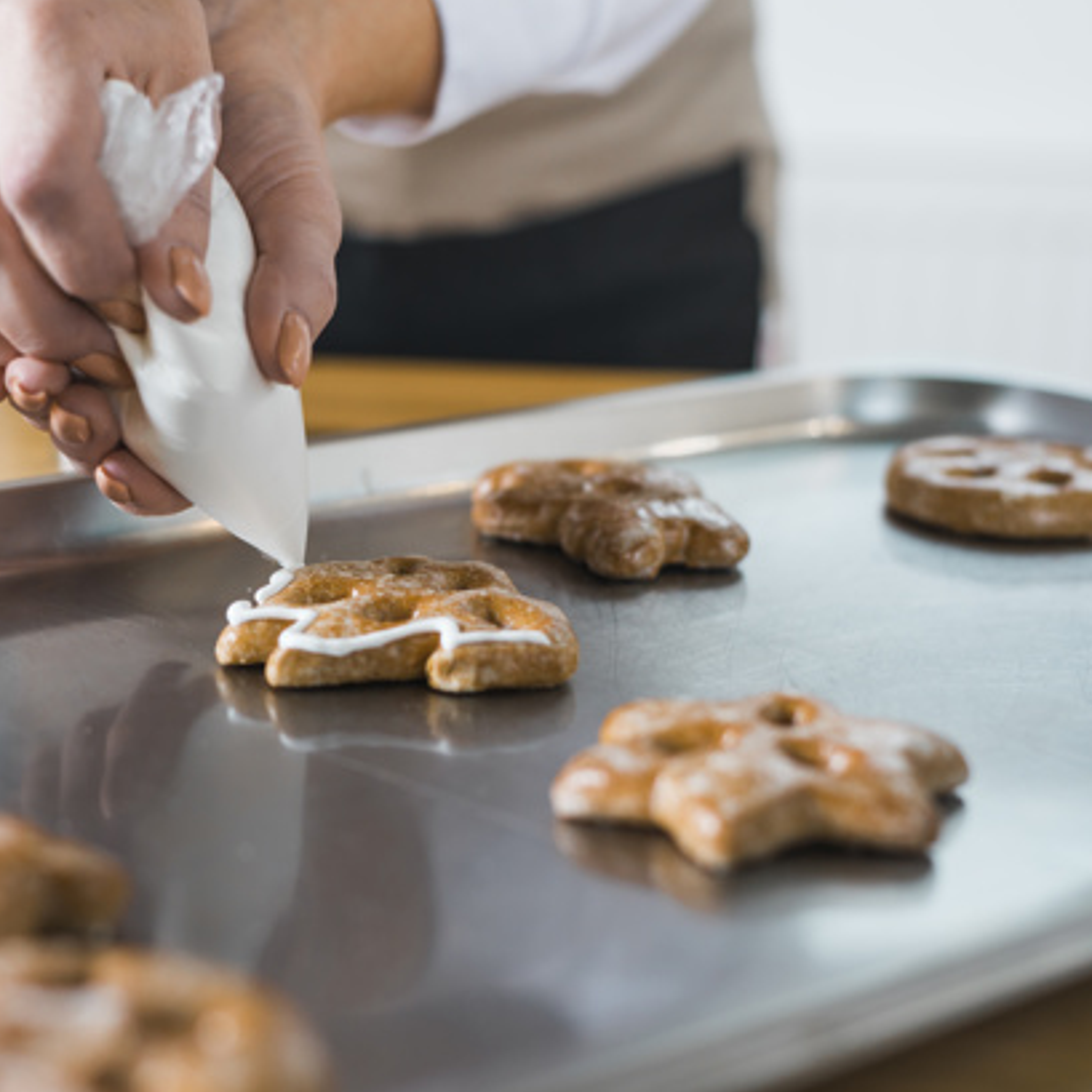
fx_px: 2320
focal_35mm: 65
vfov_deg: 26.5
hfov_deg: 26.4
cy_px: 543
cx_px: 430
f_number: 3.2
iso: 500
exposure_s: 1/160
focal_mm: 50
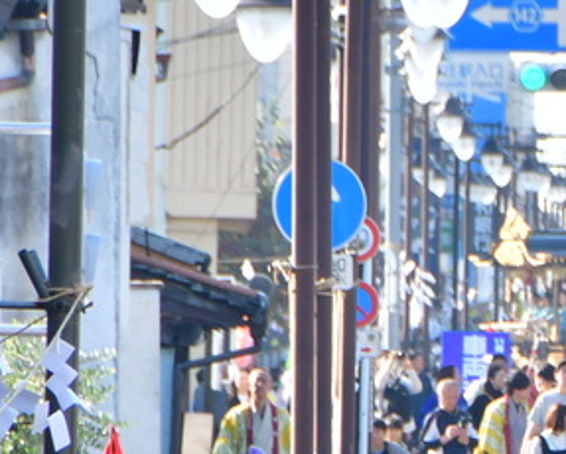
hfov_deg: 1.9
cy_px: 328
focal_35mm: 1000
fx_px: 16763
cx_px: 986
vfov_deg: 1.6
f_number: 8
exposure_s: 1/250
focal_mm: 170
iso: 320
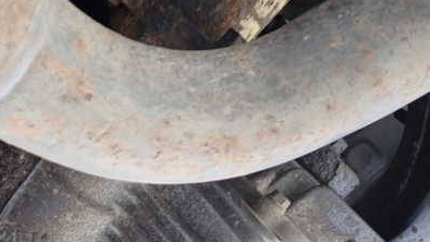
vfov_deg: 21.8
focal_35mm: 53
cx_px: 115
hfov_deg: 38.3
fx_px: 604
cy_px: 243
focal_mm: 5.79
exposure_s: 1/30
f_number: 2.4
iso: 320
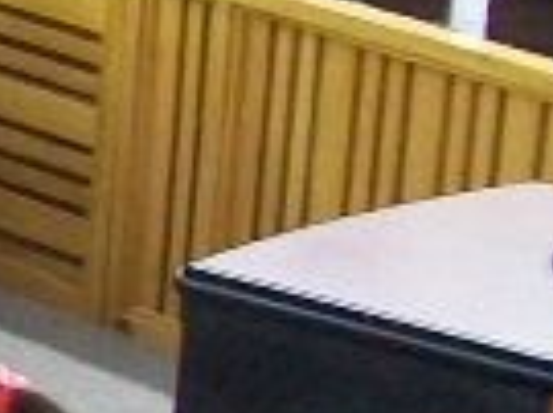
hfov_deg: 6.4
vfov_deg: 5.4
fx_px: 4357
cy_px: 462
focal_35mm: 273
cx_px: -1286
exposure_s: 1/13
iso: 160
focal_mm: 6
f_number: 2.7
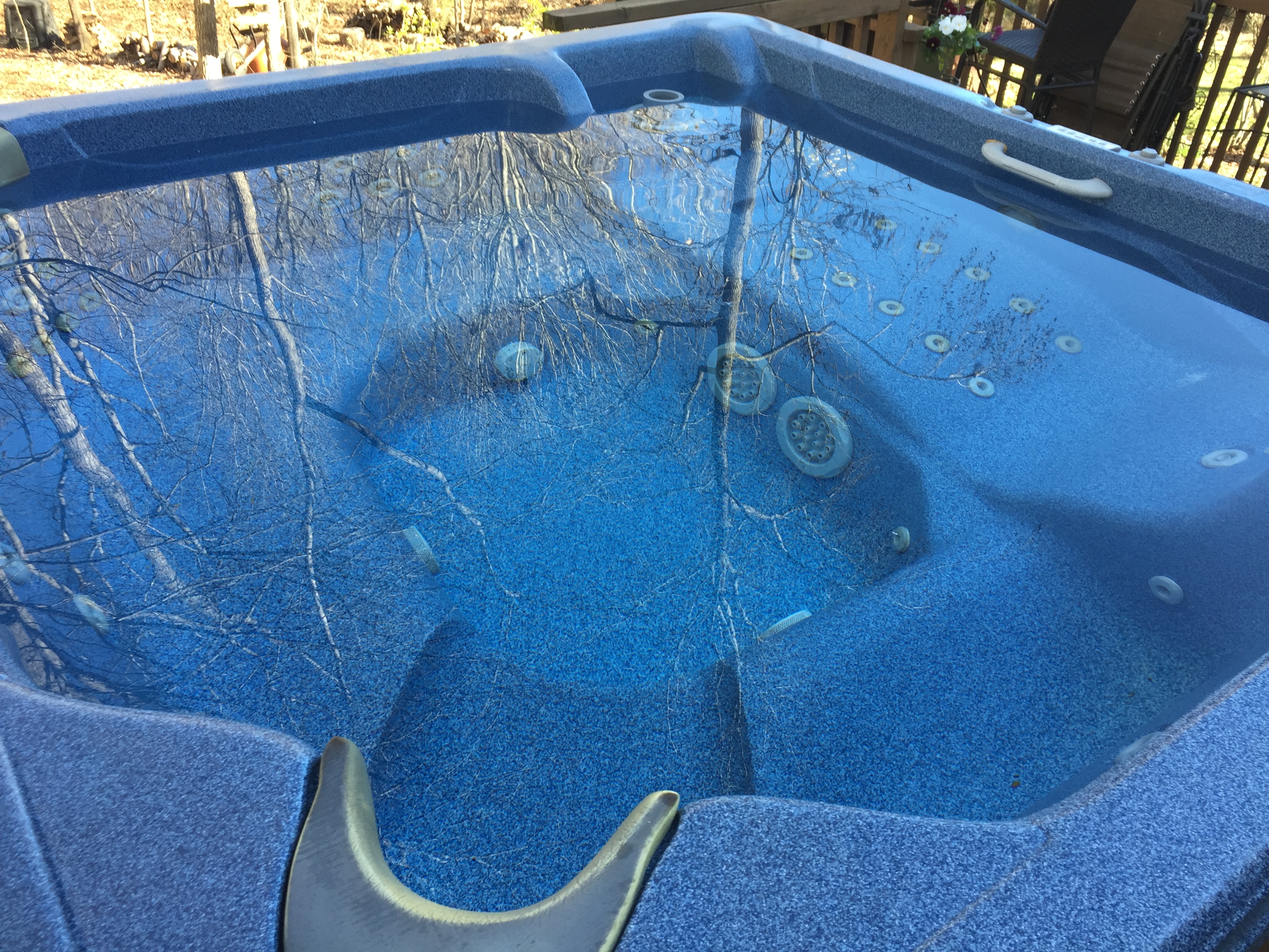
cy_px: 476
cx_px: 634
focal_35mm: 29
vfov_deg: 48.2
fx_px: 1063
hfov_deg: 61.7
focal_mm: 4.15
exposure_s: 1/120
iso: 32
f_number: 2.2
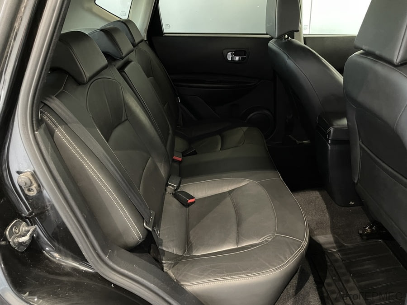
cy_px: 152
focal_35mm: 26
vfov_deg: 53.1
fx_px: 306
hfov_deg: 67.3
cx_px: 204
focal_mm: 4.2
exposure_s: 1/25
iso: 800
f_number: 1.6
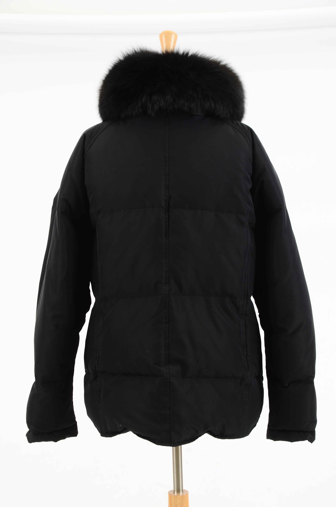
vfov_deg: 20.7
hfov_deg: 13.8
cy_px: 254
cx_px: 168
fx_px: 1392
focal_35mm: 99
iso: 160
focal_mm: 66
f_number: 7.1
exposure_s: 1/80
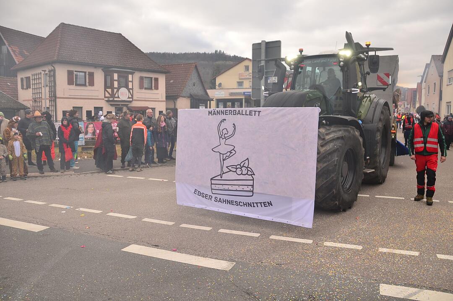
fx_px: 339
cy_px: 150
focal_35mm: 27
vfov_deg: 47.8
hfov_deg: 67.5
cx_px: 226
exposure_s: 1/800
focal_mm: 18
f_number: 5.6
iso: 400
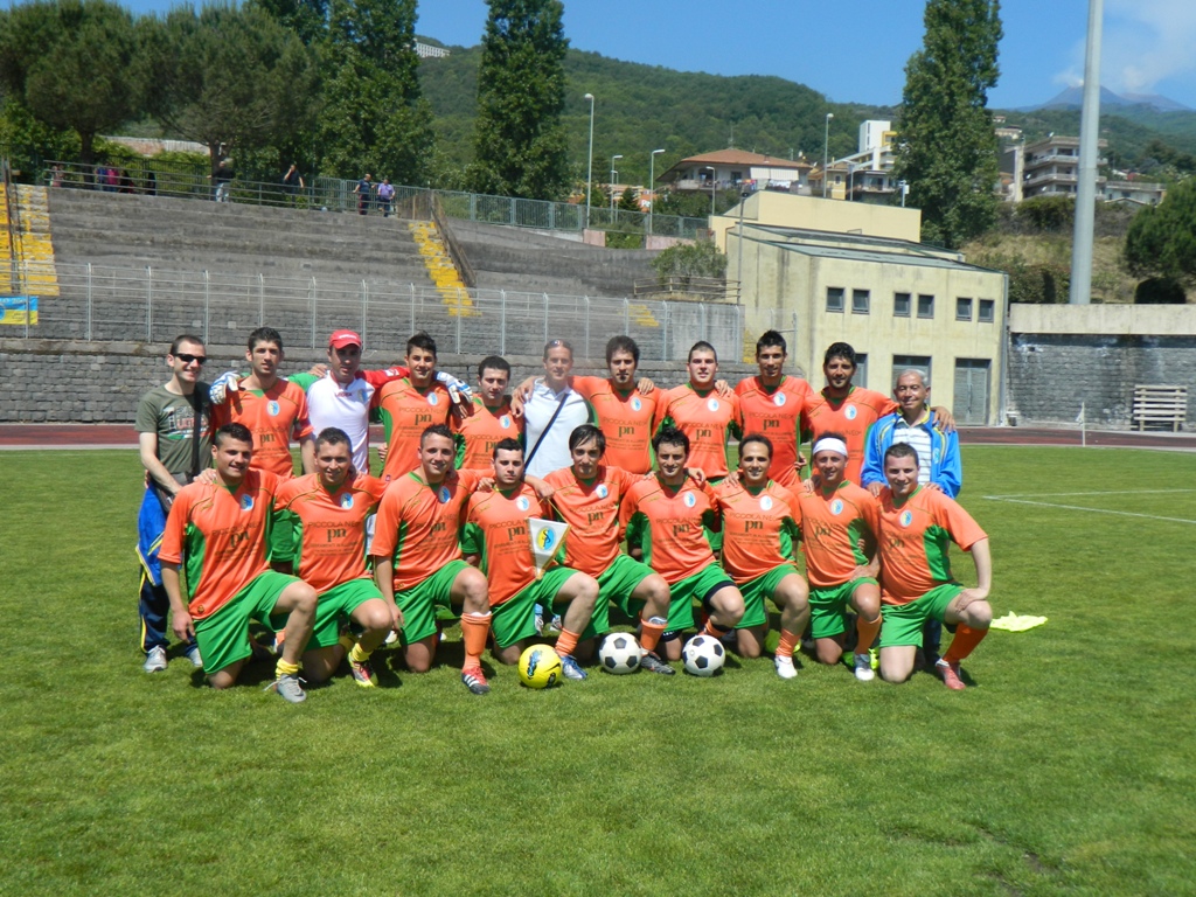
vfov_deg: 40.7
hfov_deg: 52.6
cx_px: 598
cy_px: 448
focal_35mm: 35
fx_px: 1209
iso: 80
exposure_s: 1/160
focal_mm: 6.2
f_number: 9.4
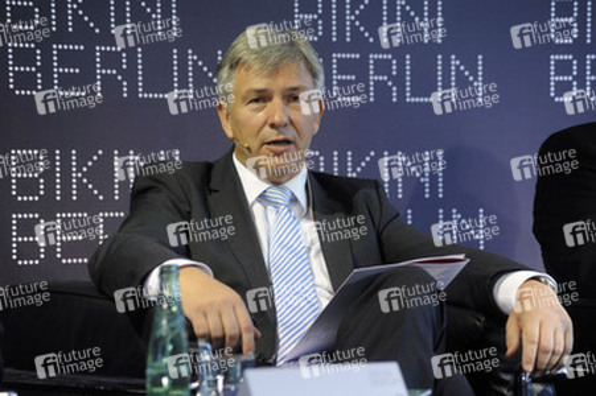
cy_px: 198
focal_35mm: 155
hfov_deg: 13.3
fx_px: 2564
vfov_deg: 8.8
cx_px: 298
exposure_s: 1/200
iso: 2000
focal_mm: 155
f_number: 5.6
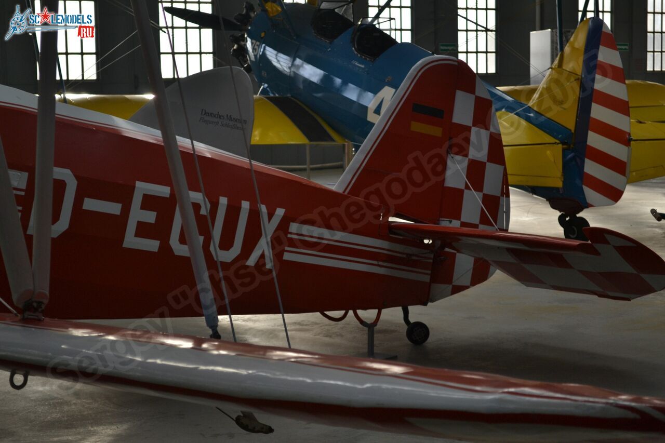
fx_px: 1524
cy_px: 222
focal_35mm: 82
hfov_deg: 24.6
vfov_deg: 16.5
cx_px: 332
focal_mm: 55
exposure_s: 1/125
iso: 180
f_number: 5.6
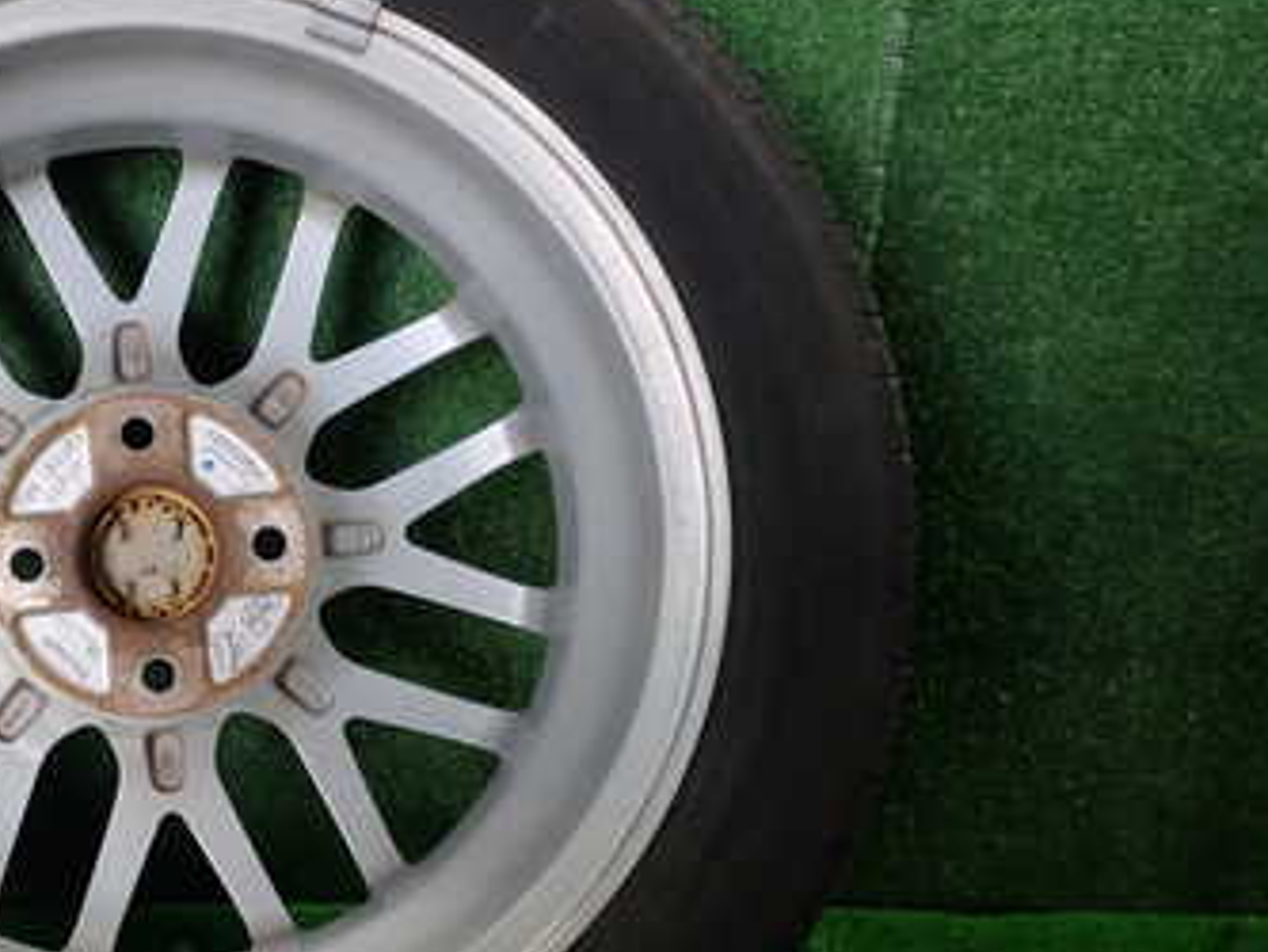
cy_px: 560
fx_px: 1979
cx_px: 137
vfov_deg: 27.0
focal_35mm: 54
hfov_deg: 33.7
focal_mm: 5.4
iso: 200
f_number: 2.3
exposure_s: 1/60
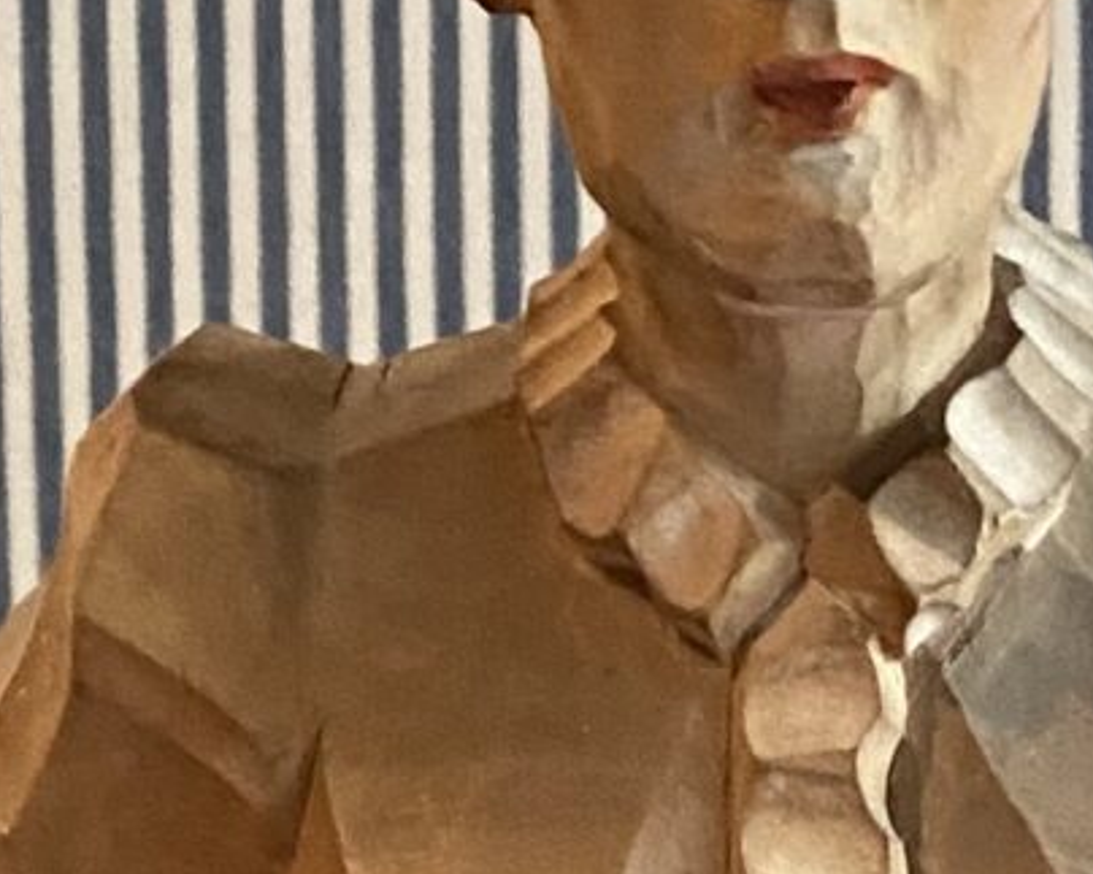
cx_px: 833
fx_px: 5207
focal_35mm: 161
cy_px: 2097
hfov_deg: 11.9
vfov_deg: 8.7
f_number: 1.8
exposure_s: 1/30
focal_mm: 4.25
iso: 640
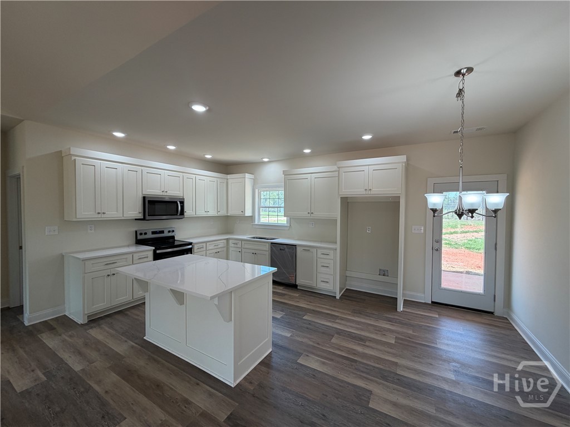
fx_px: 231
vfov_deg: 85.7
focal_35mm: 14
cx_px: 285
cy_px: 214
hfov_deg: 102.1
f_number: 2.2
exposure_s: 1/120
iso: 80
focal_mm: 2.22
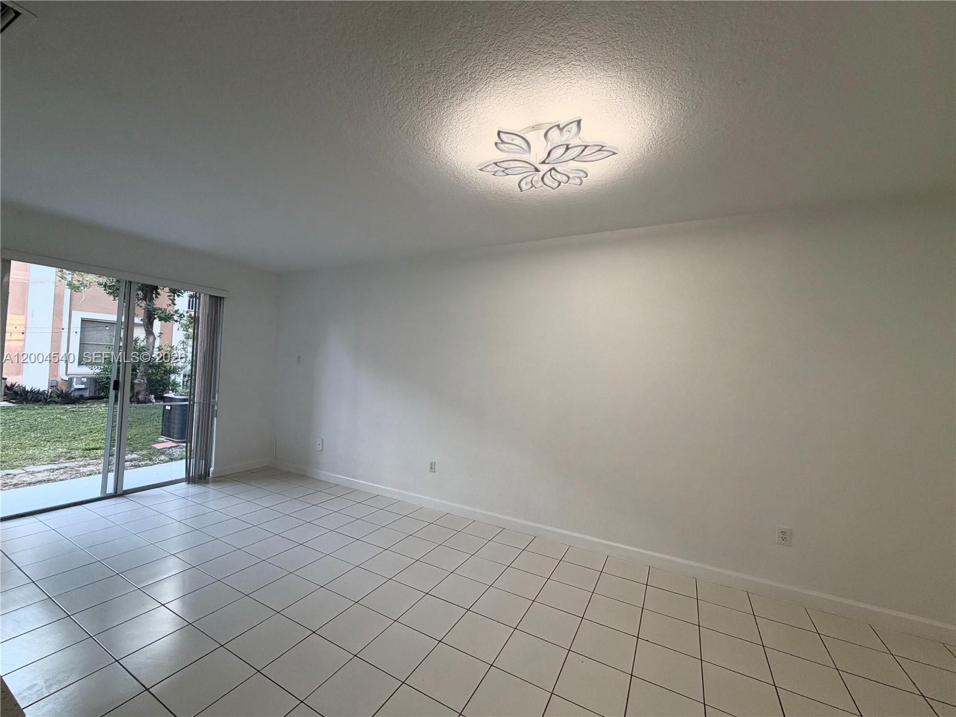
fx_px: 387
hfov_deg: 102.1
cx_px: 478
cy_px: 358
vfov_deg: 85.7
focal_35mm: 14
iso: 64
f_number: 2.2
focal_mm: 2.22
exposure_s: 1/130
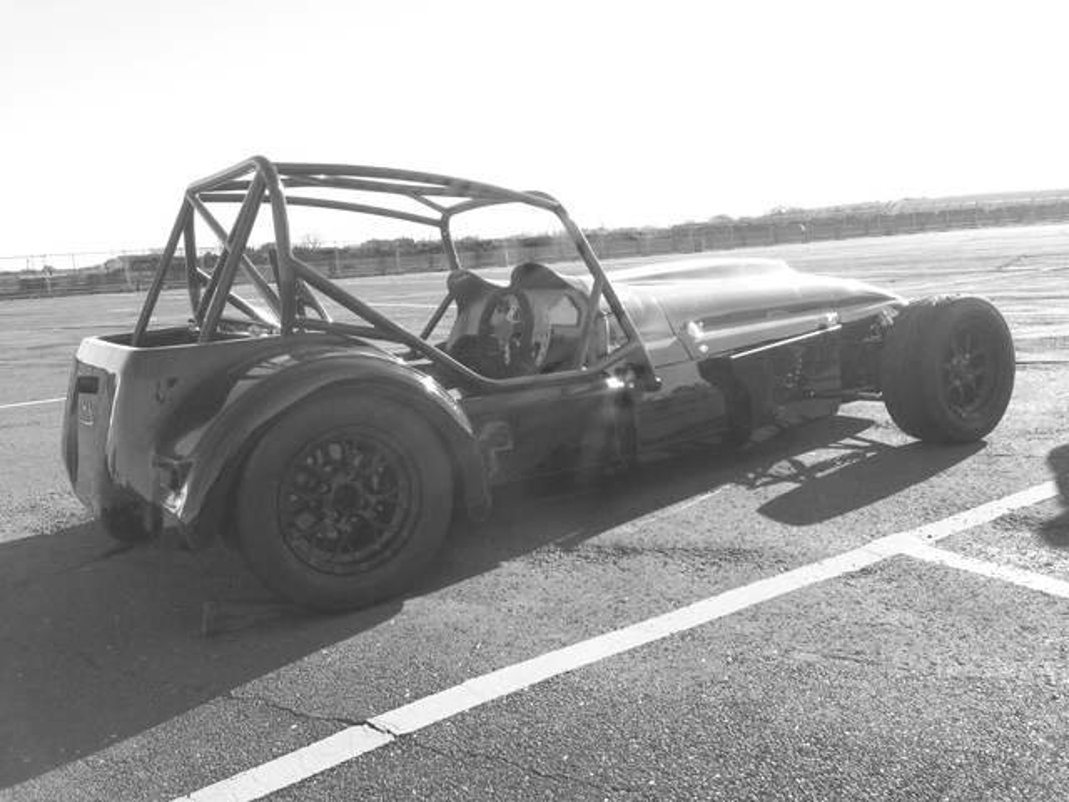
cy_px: 401
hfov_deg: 55.4
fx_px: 1019
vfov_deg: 42.9
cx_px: 534
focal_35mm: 33
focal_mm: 4.12
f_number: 2.4
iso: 50
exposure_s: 1/589
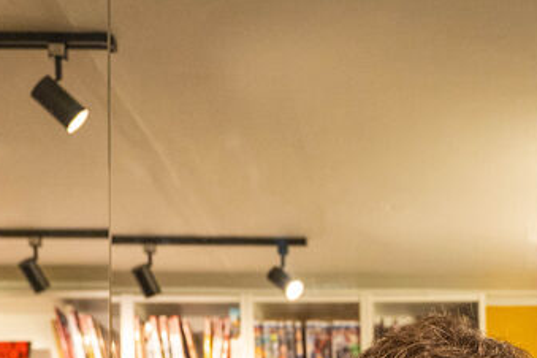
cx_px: 472
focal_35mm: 85
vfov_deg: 14.5
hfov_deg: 23.4
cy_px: 607
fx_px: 1268
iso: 3200
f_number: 2.8
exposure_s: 1/200
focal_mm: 24
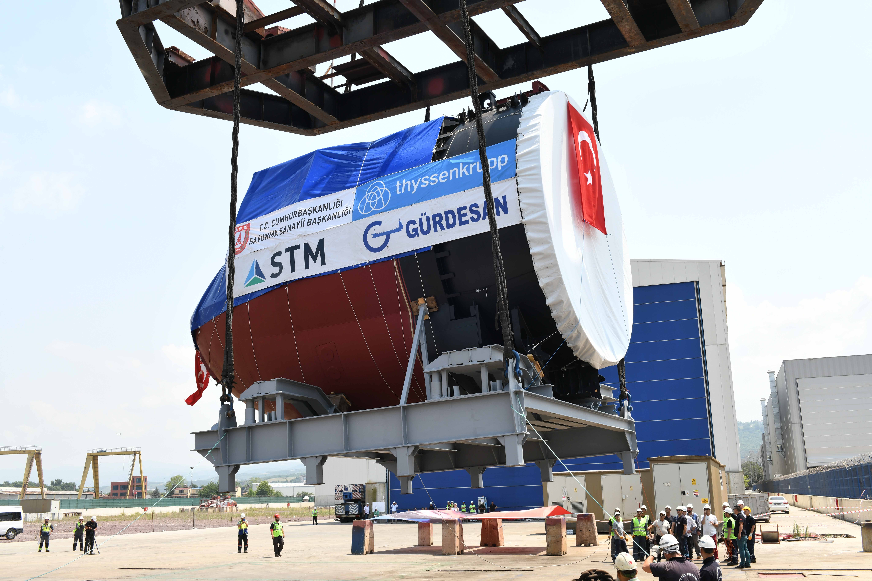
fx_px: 848
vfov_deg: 37.9
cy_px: 290
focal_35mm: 35
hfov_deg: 54.4
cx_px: 436
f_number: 11
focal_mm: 35
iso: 200
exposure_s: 1/160
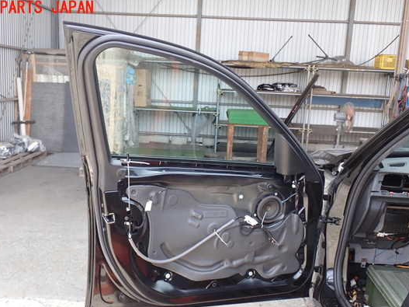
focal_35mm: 41
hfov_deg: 45.7
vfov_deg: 35.1
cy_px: 173
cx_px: 185
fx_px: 484
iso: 100
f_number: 3.5
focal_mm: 6.37
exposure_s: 1/80
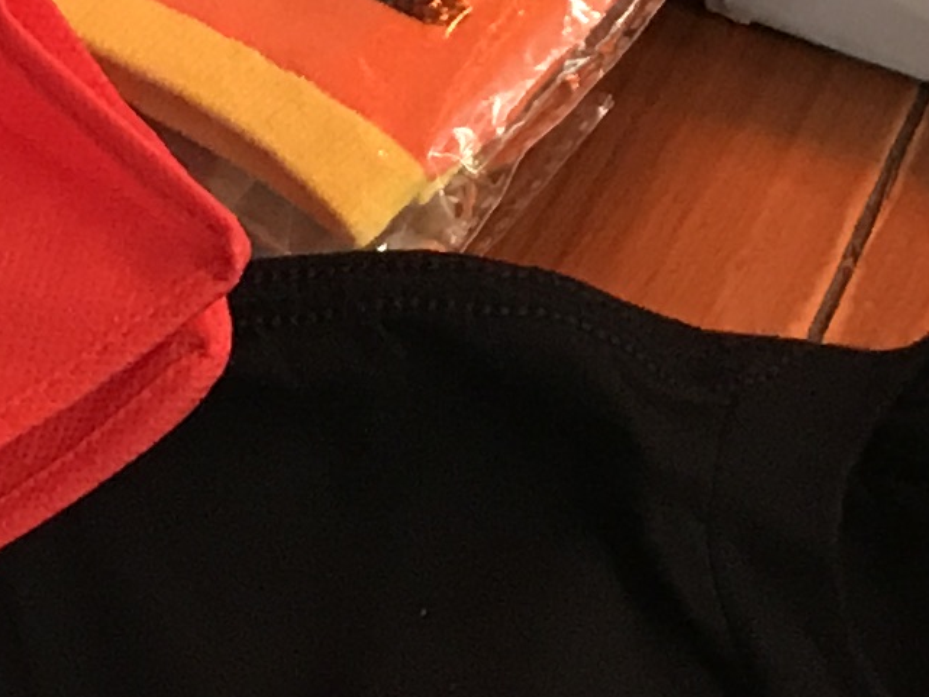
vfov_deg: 8.4
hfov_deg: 11.2
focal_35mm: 176
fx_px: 4724
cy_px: 35
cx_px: 400
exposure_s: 1/13
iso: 100
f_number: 1.8
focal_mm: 3.99
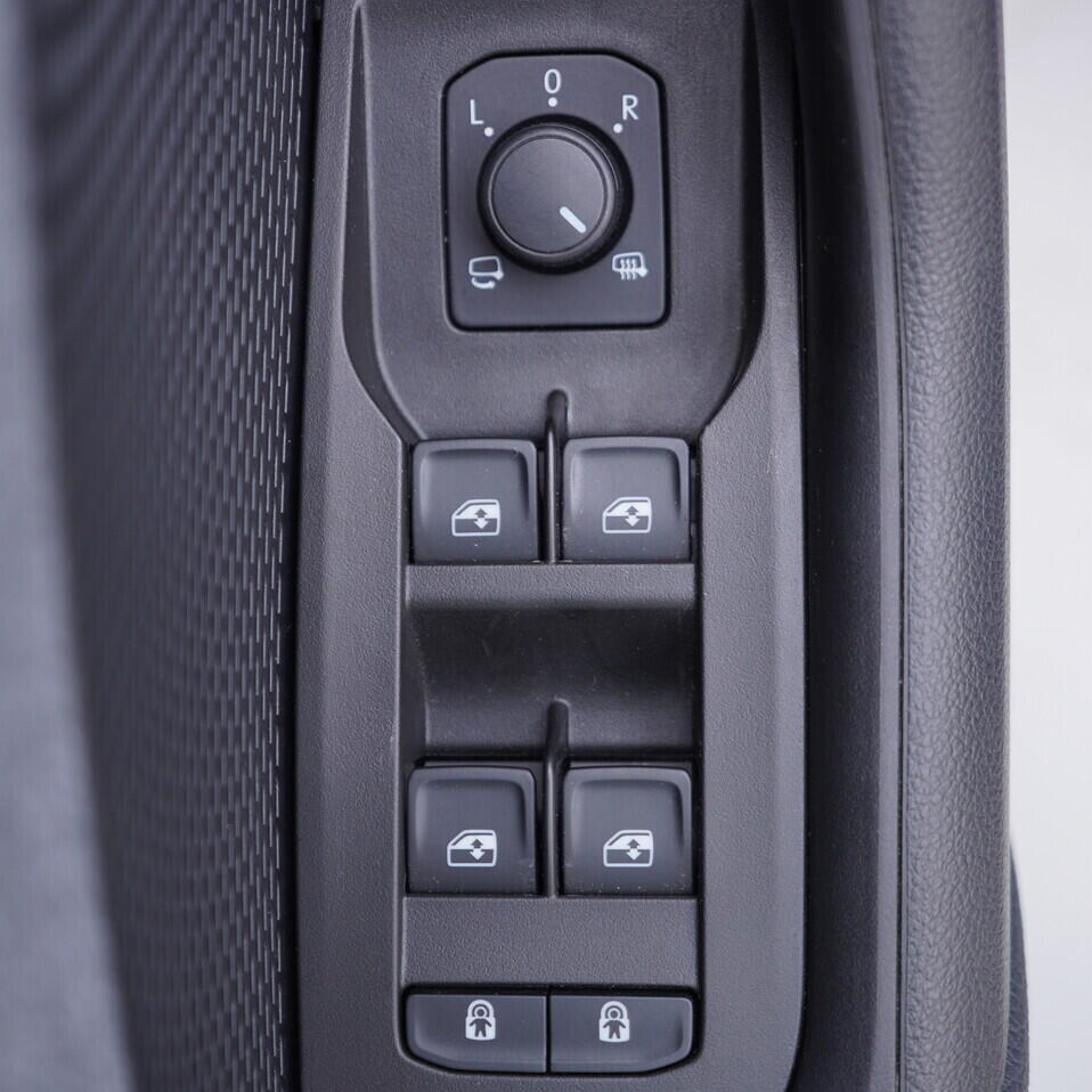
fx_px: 1642
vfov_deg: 36.8
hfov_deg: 36.8
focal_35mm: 46
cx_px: 565
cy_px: 546
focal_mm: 24
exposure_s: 1/40
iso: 200
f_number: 2.8
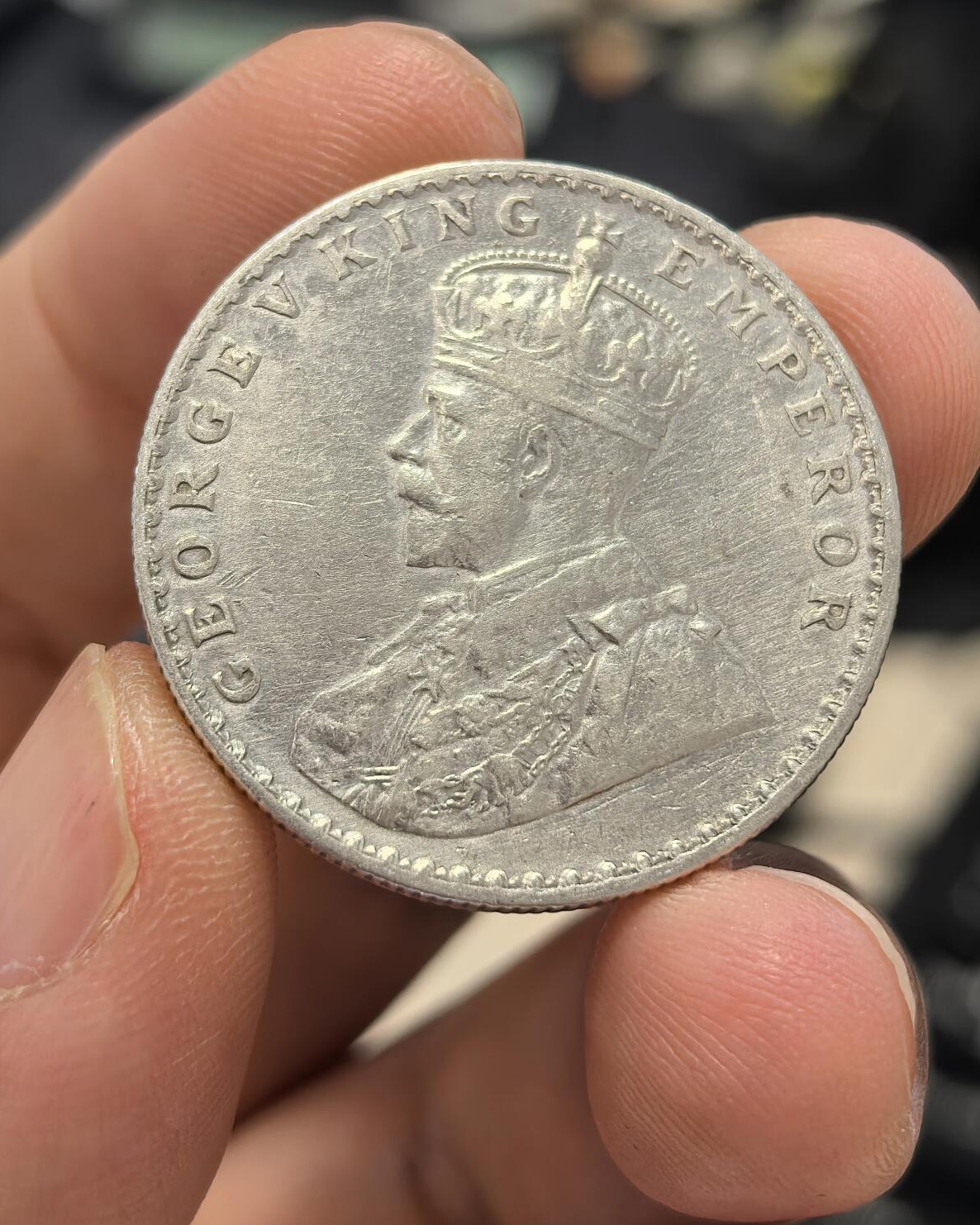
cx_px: 536
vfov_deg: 29.6
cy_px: 559
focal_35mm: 64
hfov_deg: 23.8
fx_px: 2320
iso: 250
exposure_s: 1/100
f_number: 2
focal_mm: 6.98
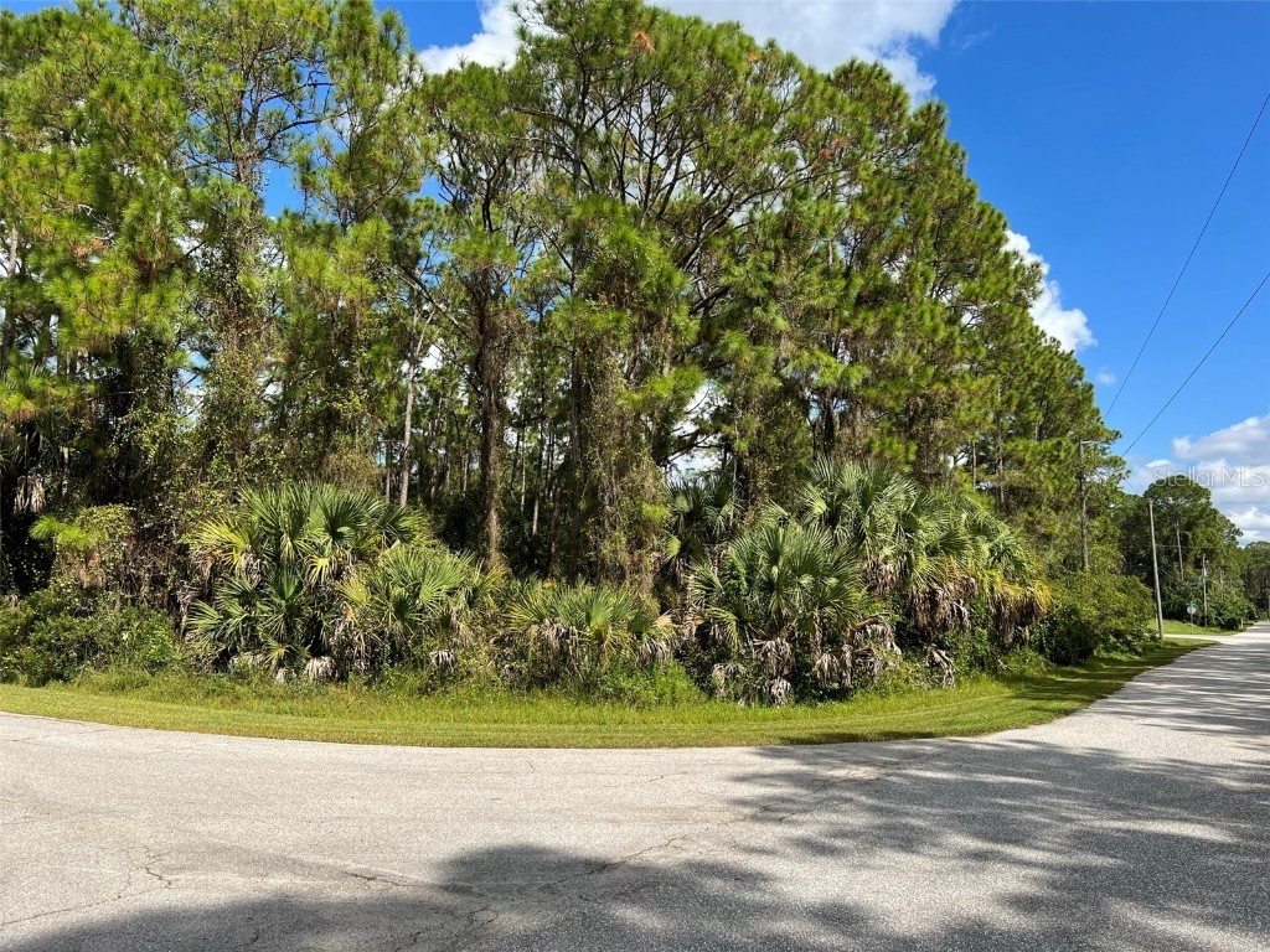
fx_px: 954
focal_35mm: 26
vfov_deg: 53.1
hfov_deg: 67.3
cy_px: 476
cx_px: 635
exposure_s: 1/2762
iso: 50
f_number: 1.5
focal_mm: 5.7
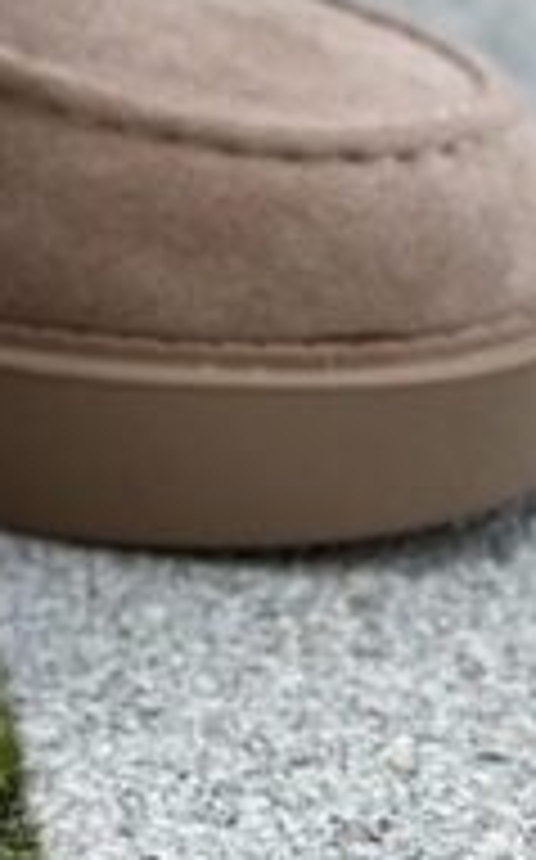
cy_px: -522
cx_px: -545
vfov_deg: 9.5
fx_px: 4990
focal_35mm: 213
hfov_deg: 6.0
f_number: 1.78
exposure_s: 1/227
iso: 80
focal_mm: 6.86
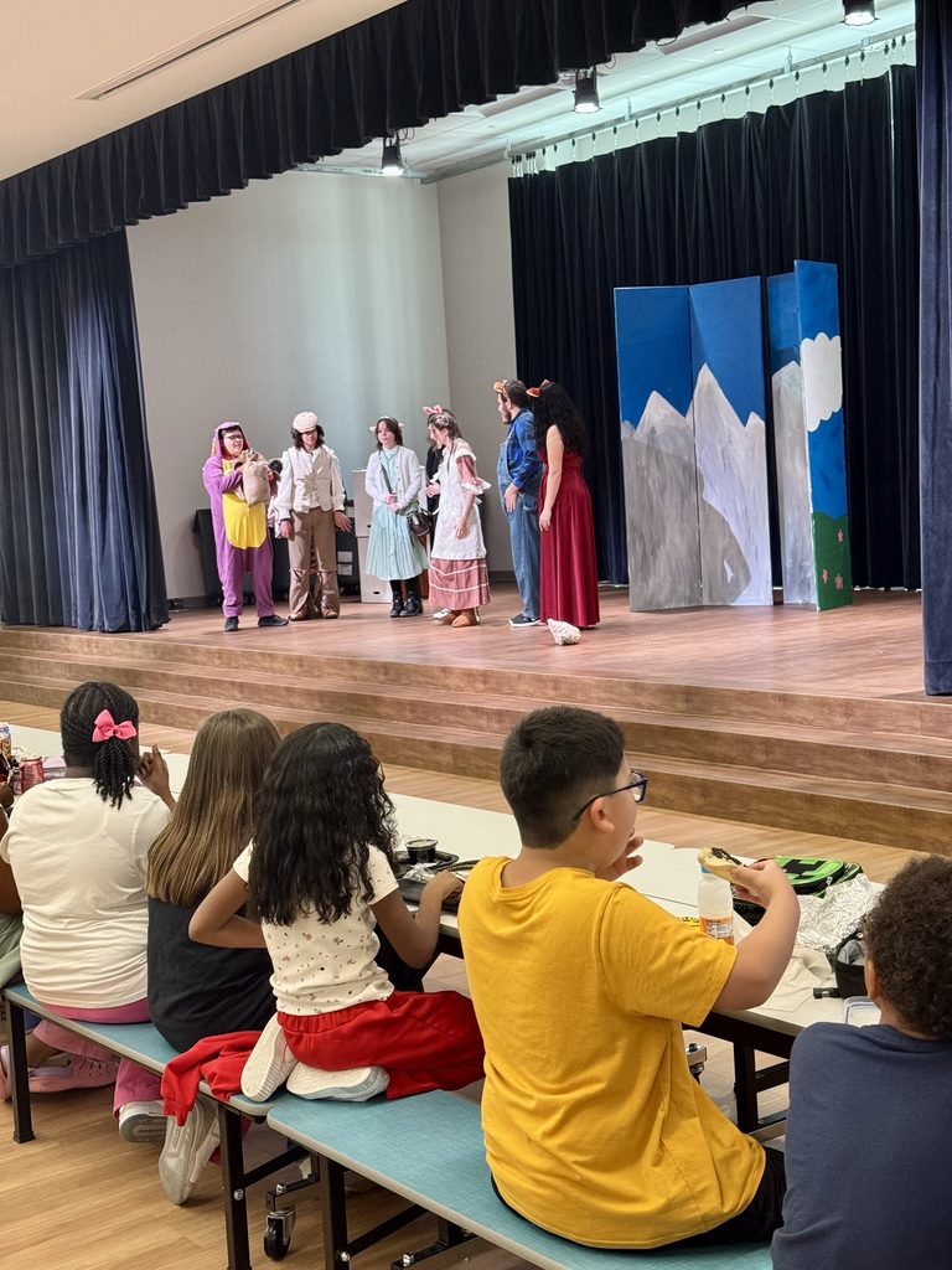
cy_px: 635
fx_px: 1760
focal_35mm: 48
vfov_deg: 39.7
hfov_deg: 30.3
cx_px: 476
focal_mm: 6.76
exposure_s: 1/60
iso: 160
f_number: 1.78
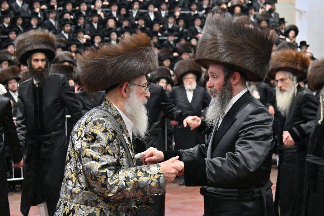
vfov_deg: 19.7
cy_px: 108
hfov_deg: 29.3
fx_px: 621
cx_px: 162
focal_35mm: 69
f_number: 4
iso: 1000
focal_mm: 46
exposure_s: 1/160
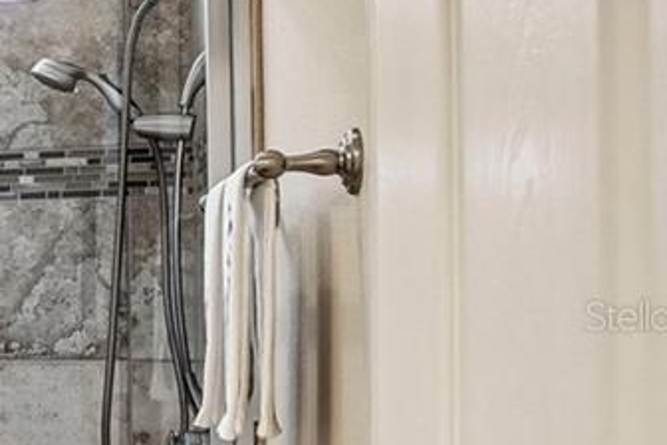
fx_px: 1501
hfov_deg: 16.0
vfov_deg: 16.8
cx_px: -826
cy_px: 316
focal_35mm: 81
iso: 400
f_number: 8
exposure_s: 1/13
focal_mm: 17
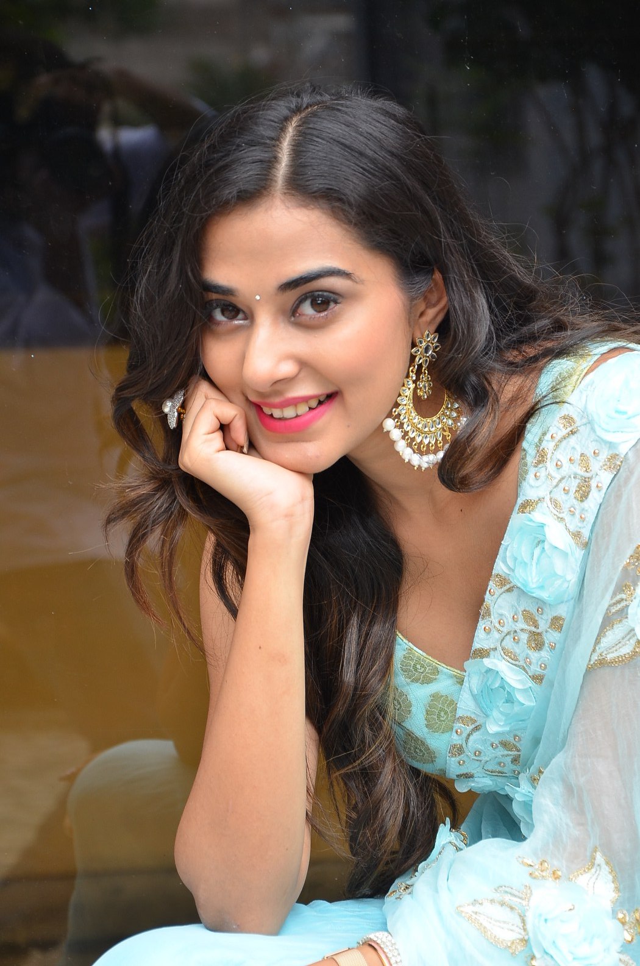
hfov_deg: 10.1
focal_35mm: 135
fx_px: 3616
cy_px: 483
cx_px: 320
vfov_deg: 15.2
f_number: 5.6
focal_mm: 90
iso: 250
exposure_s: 1/125
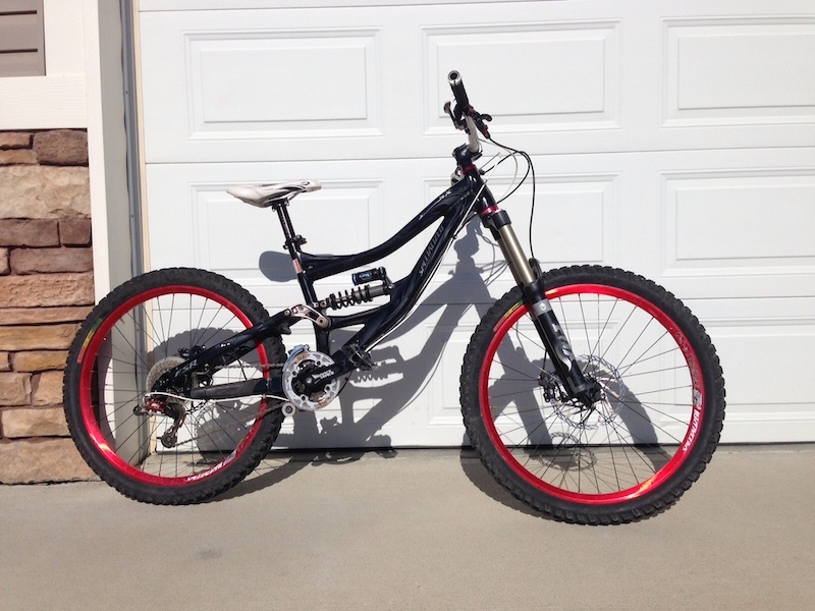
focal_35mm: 33
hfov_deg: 55.4
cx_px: 408
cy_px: 306
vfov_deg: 42.9
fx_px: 777
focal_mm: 4.12
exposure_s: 1/4525
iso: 50
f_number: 2.4
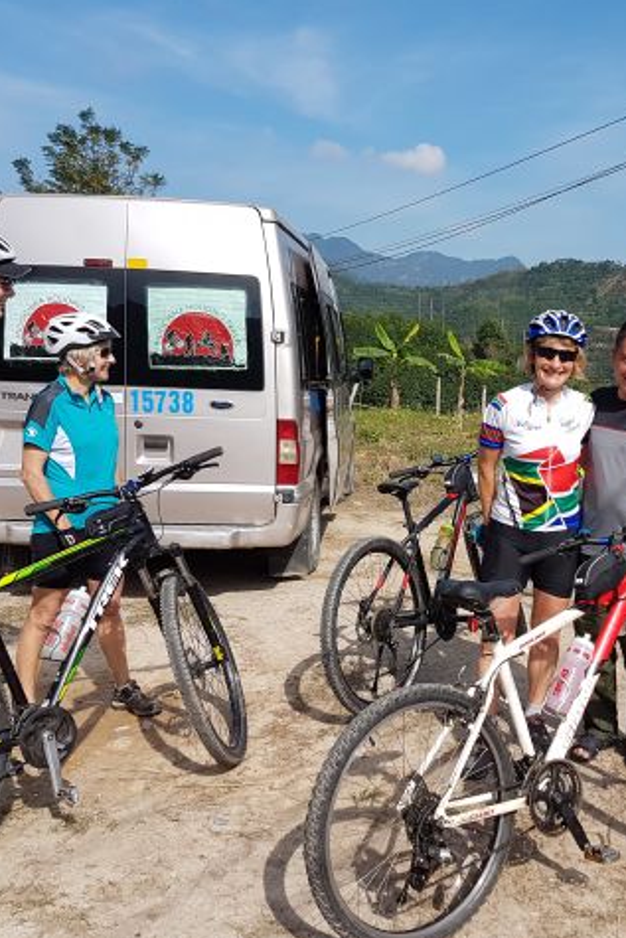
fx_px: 964
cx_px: 476
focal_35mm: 37
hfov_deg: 35.1
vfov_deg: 51.9
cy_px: 469
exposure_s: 1/2105
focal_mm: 4.2
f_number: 1.7
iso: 40
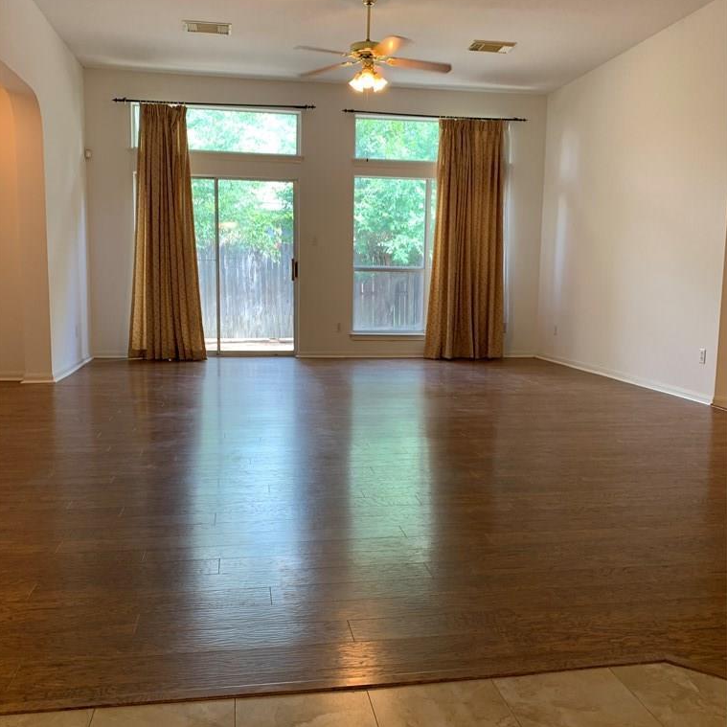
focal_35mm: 31
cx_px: 362
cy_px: 376
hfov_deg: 52.5
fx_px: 737
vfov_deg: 52.5
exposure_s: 1/60
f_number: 1.8
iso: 100
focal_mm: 4.25
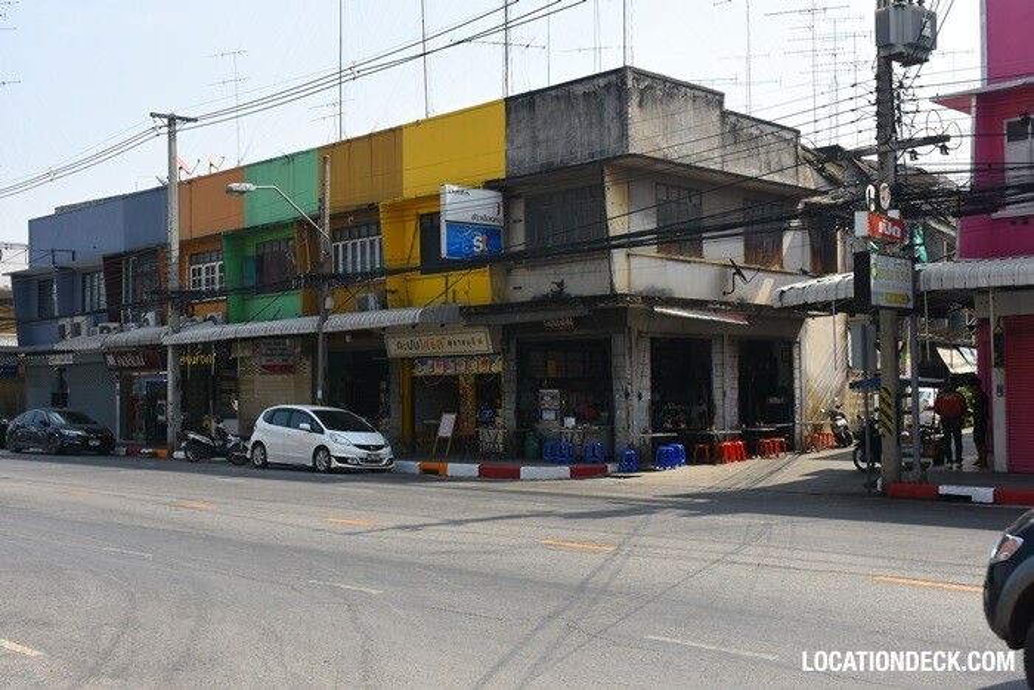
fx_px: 1163
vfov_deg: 33.0
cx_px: 517
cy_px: 345
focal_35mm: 40
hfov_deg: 47.9
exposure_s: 1/500
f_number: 8
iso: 250
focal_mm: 27
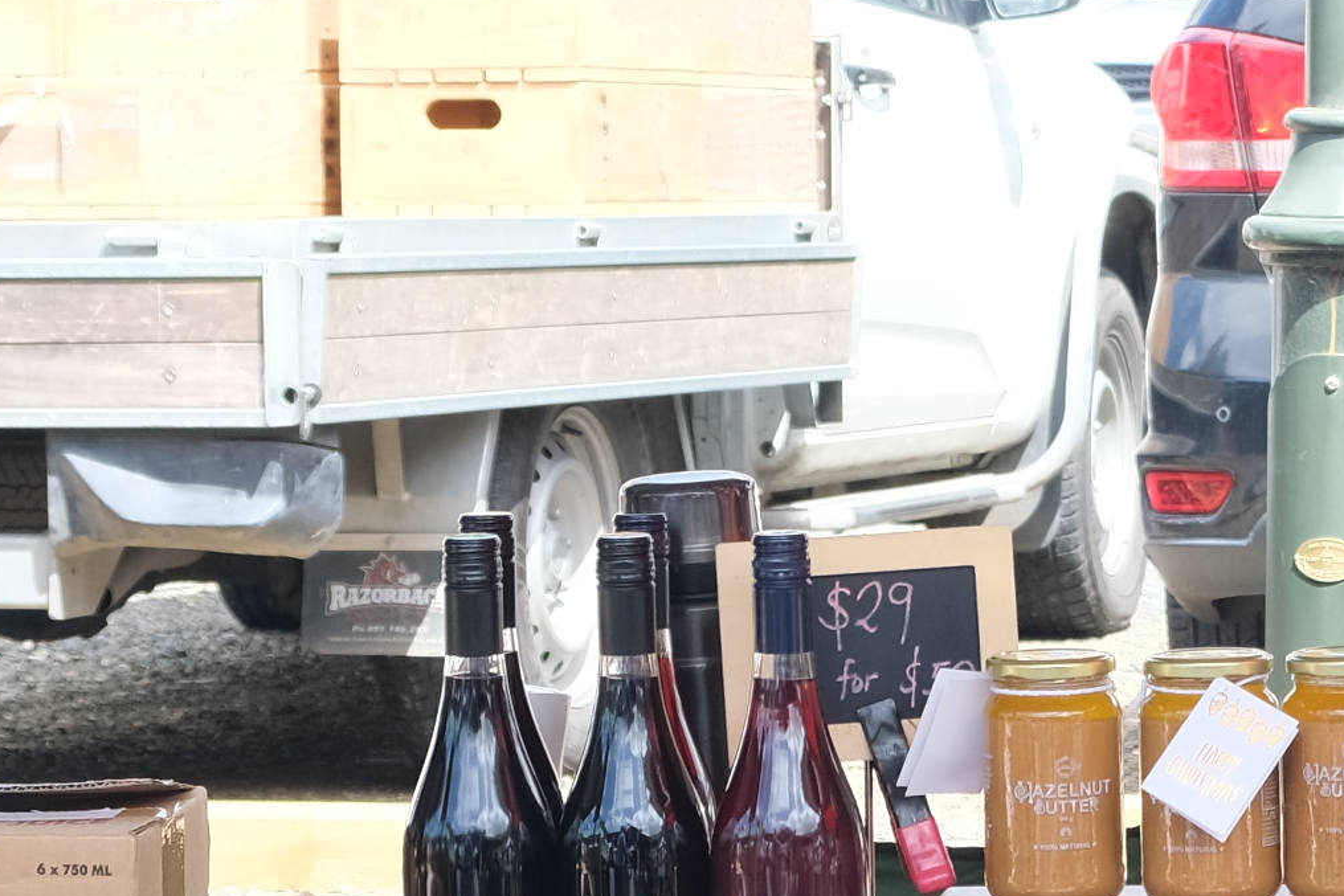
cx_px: 1613
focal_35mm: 187
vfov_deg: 7.3
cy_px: 25
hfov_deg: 10.8
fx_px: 6982
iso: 320
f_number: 5
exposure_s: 1/180
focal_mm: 28.9
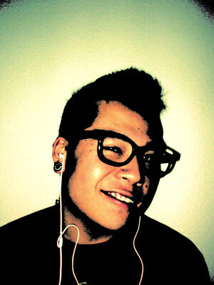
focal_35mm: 38
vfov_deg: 49.0
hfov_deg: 37.7
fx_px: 313
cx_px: 107
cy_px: 142
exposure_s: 1/32
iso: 50
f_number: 2.9
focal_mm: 6.3
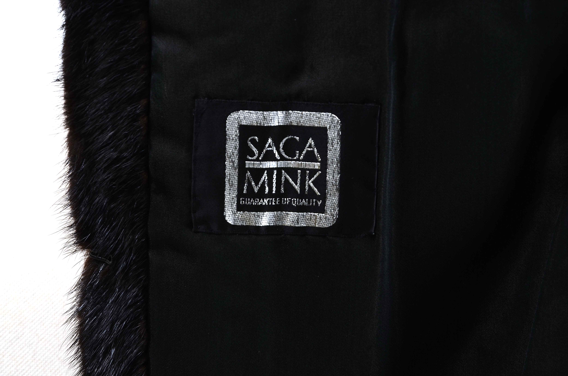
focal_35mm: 158
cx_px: 284
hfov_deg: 13.1
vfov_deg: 8.7
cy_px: 188
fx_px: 2480
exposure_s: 1/80
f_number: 8
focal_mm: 105
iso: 160
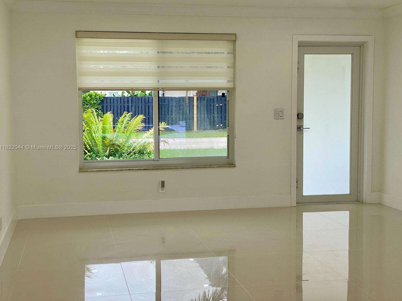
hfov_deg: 36.2
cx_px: 199
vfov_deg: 27.5
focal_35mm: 53
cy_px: 148
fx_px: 615
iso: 40
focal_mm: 6
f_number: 2
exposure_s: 1/120
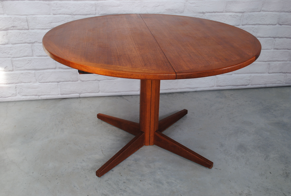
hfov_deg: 53.0
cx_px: 146
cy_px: 98
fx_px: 292
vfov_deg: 37.0
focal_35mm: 36
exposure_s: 1/100
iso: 200
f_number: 5
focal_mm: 24
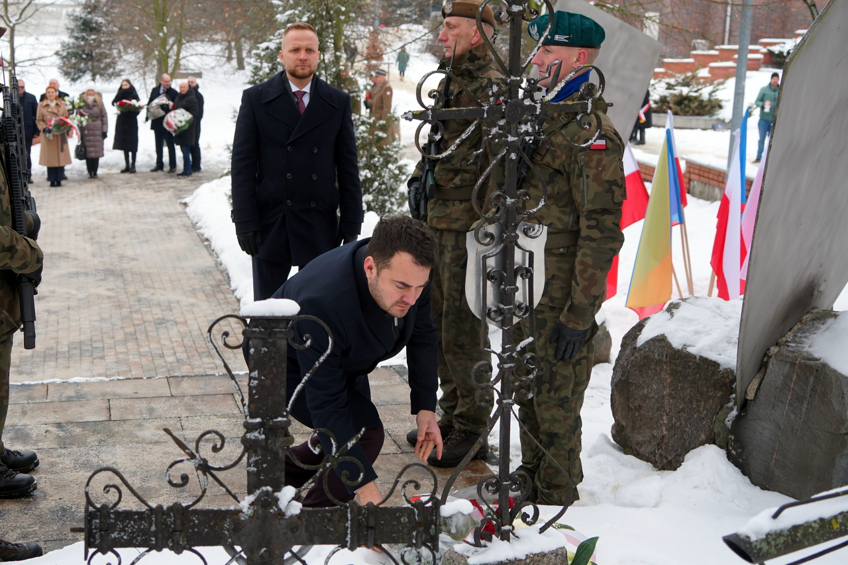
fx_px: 989
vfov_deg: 31.9
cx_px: 424
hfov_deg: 46.4
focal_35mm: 42
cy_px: 282
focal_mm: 28
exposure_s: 1/160
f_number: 4
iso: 160
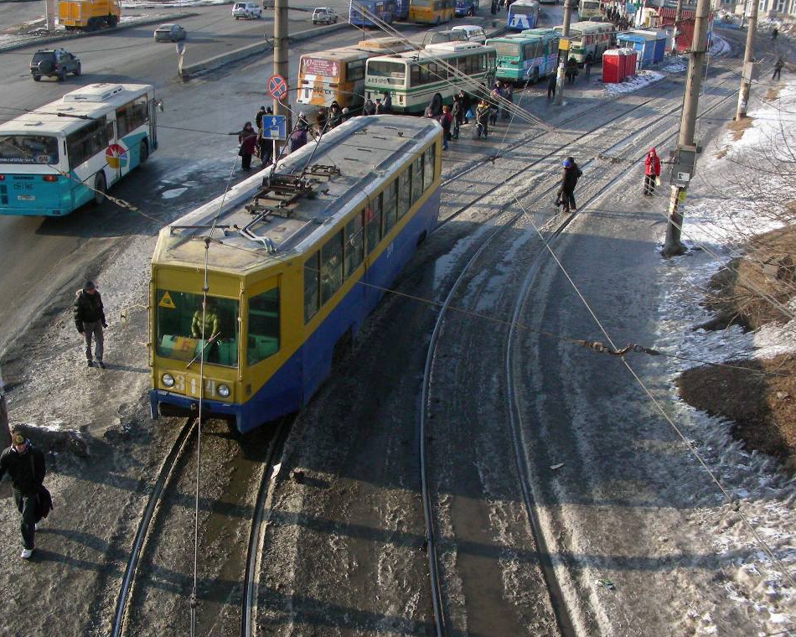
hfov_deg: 45.8
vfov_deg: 37.3
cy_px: 319
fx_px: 942
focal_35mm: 40
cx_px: 385
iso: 200
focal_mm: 6.3
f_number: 5.6
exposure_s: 1/412
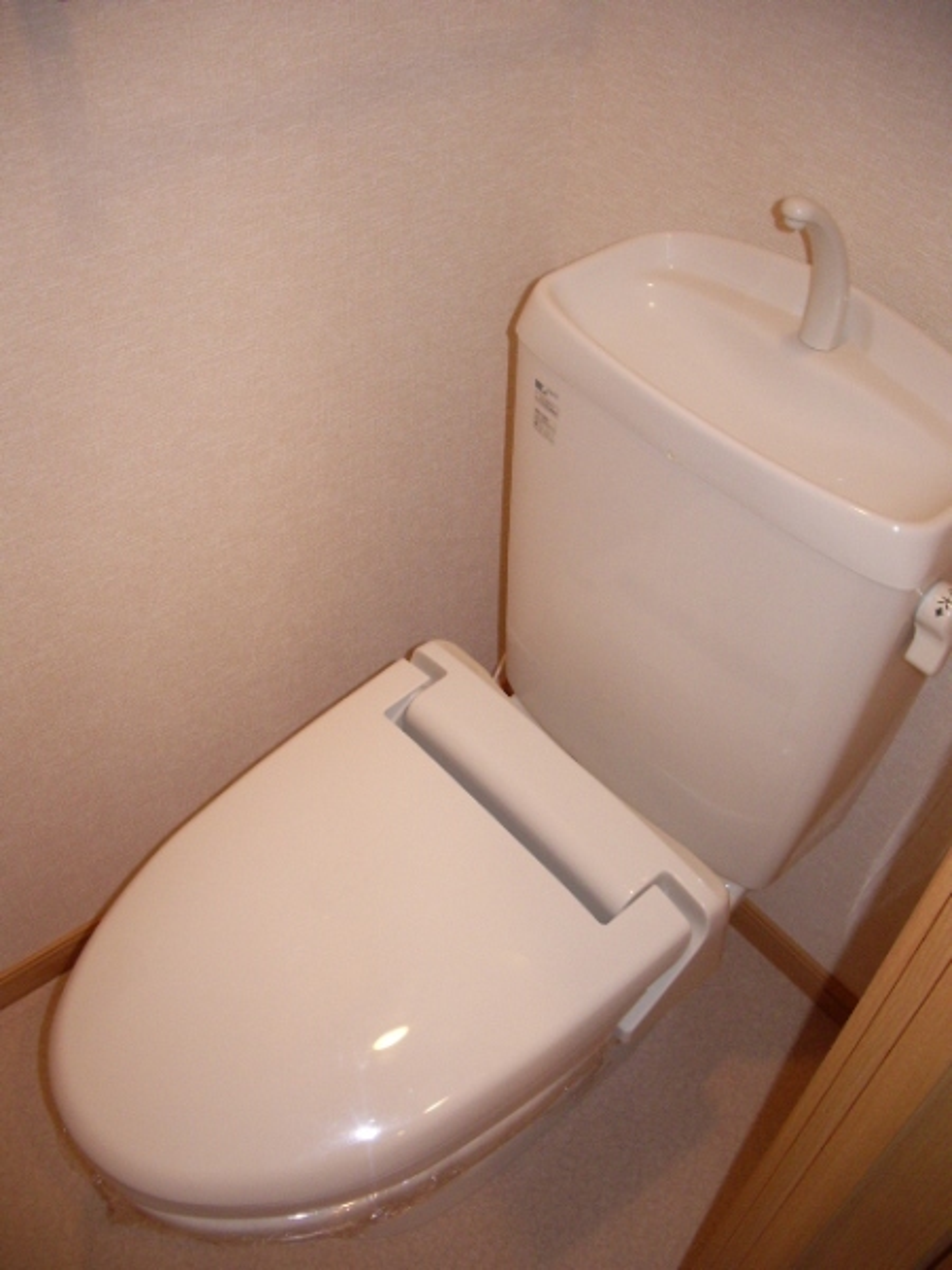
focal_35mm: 35
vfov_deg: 52.6
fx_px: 1283
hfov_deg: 40.7
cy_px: 635
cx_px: 476
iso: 160
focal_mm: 5.8
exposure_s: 1/40
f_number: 2.6
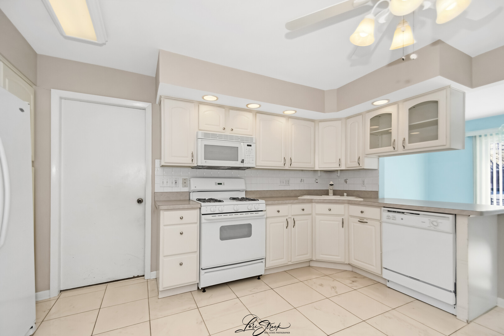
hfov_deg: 100.4
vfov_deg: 77.3
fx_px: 210
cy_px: 168
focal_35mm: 15
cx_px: 252
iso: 400
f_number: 8
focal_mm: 10
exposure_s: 1/1250
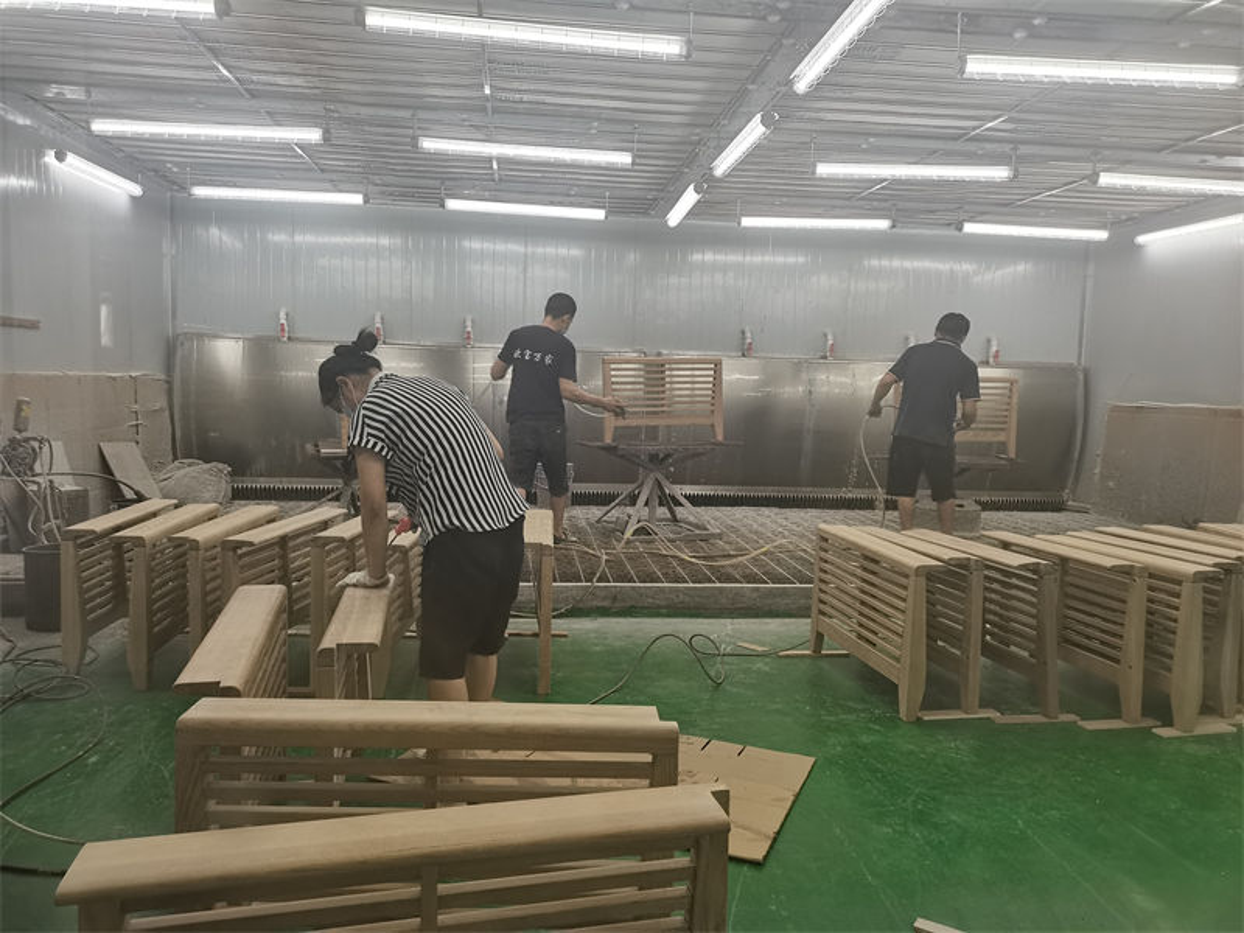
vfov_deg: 53.1
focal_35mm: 26
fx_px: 934
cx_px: 622
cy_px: 466
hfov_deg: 67.3
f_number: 1.8
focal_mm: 5.58
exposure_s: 1/120
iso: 250
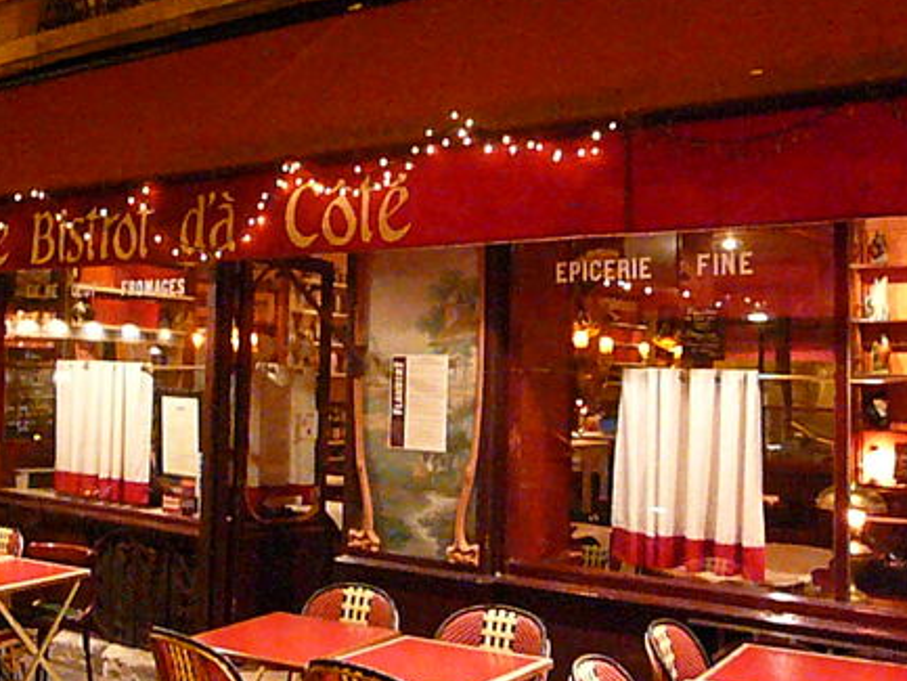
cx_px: 266
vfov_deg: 34.3
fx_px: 1101
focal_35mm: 42
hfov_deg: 43.8
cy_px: 311
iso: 3200
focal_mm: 4.6
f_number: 2.8
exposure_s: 1/30
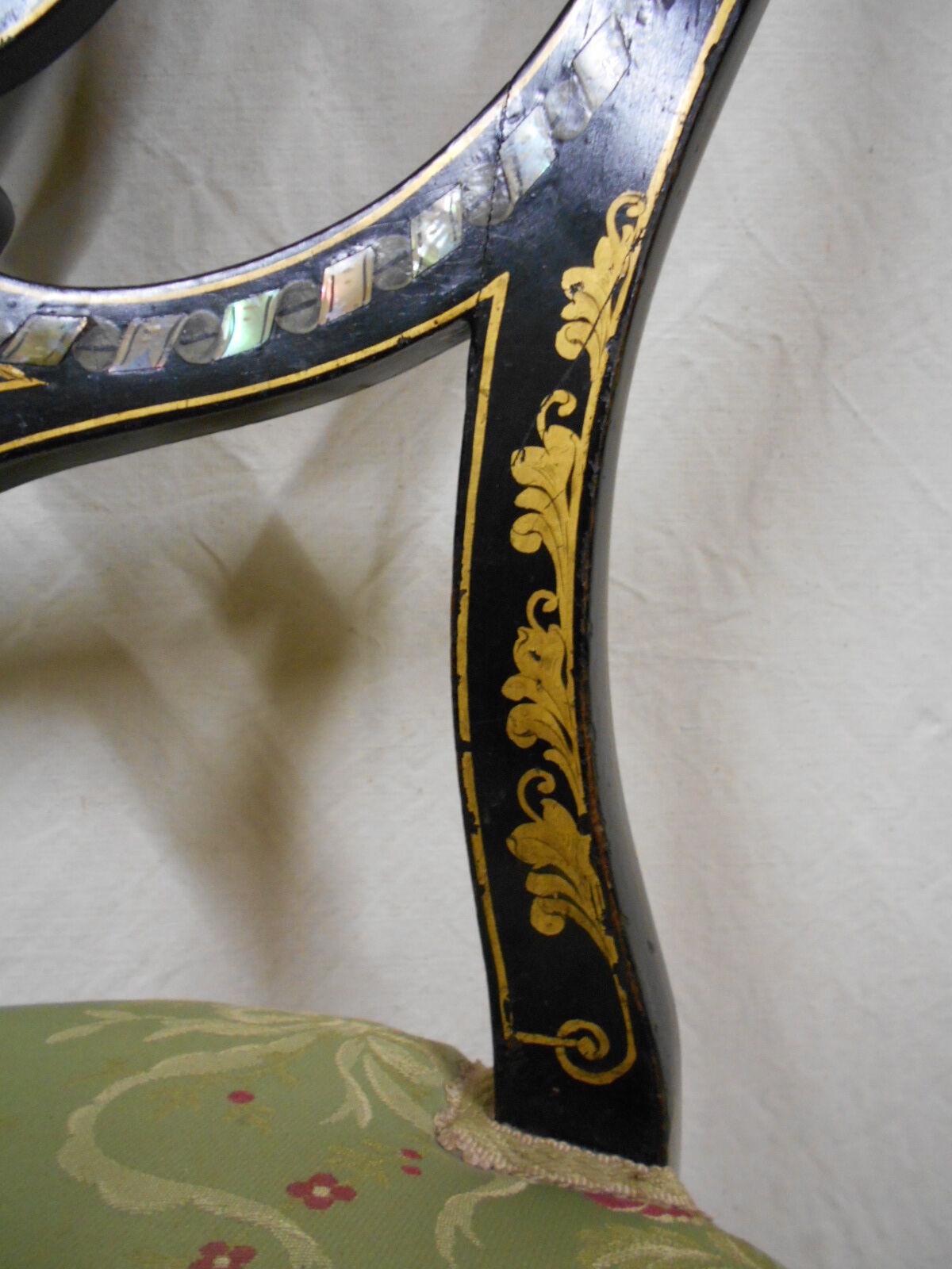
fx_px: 953
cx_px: 476
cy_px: 634
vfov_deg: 67.3
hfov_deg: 53.1
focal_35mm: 26
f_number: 3.2
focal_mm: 4.6
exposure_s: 1/10
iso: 400
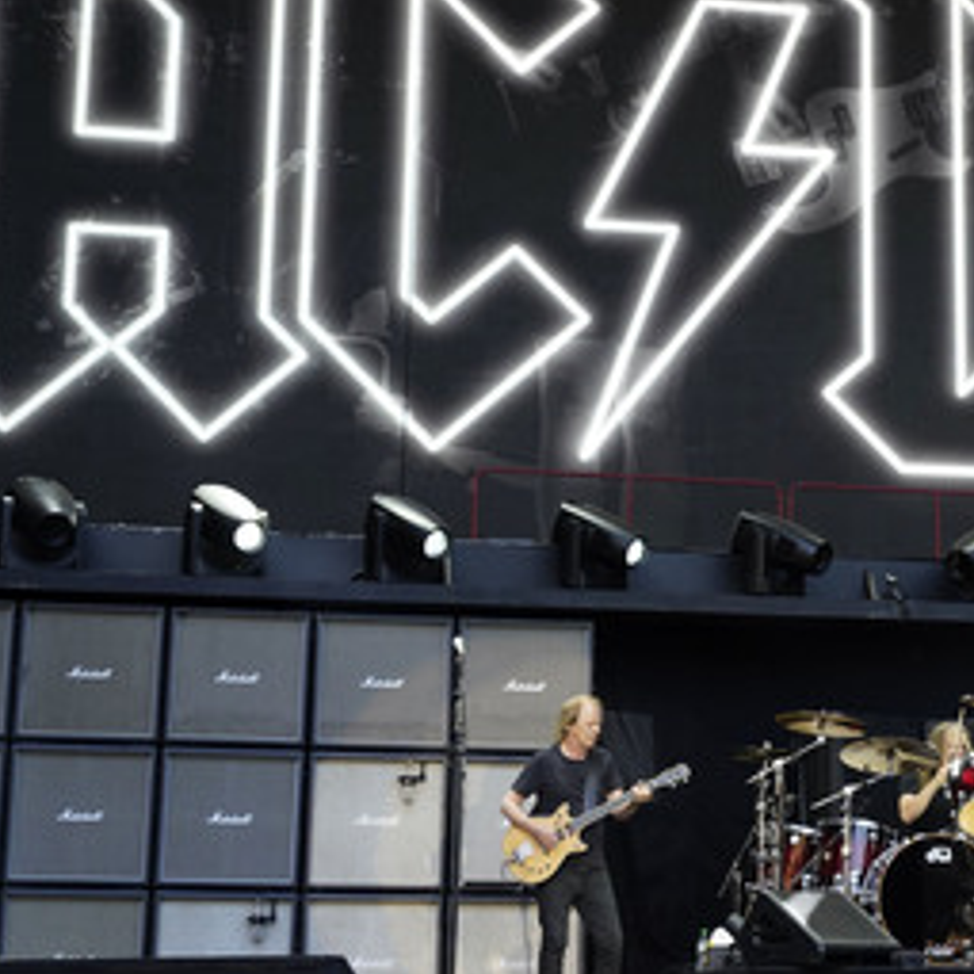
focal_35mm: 75
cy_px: 409
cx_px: 842
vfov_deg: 23.0
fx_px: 2388
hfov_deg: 22.6
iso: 1600
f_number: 5
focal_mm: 50
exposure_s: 1/400
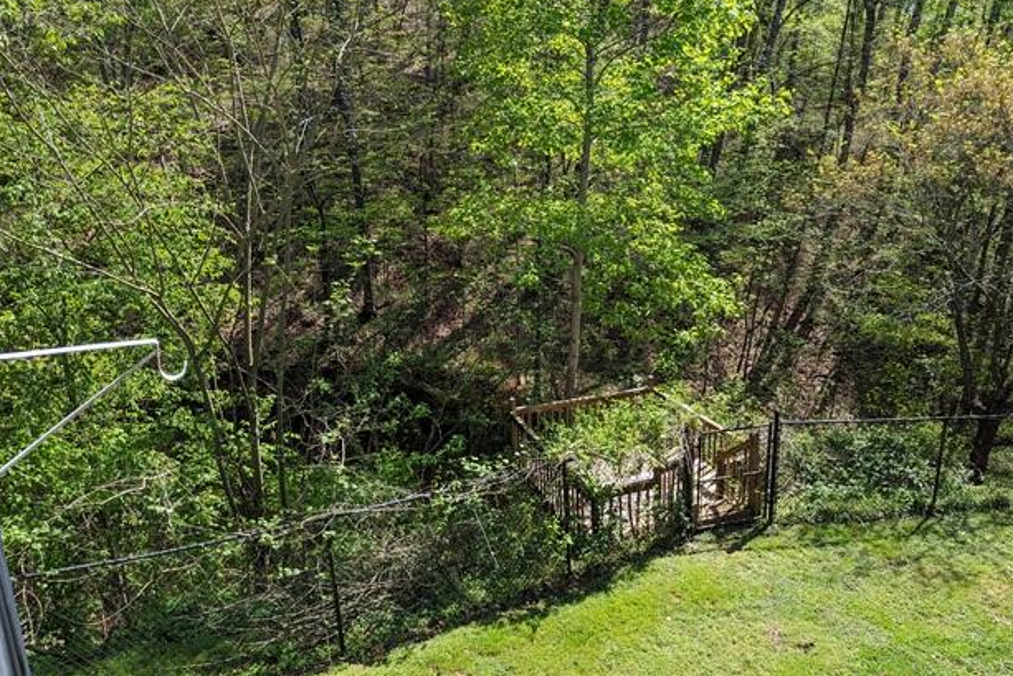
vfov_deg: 49.6
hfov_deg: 69.4
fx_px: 732
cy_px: 345
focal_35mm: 26
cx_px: 514
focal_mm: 6.81
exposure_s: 1/735
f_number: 1.85
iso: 42
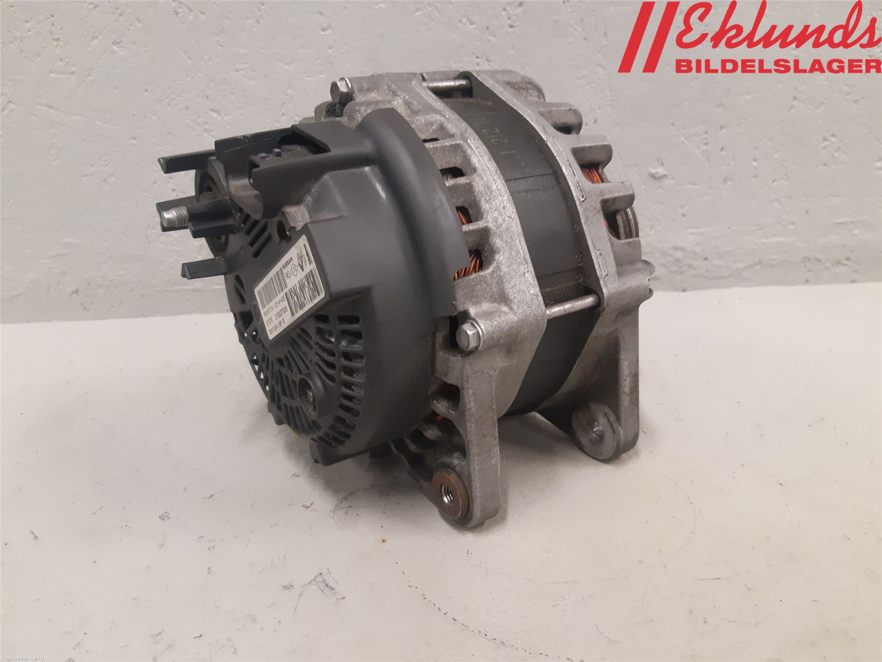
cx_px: 441
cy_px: 331
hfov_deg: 67.3
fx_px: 662
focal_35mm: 26
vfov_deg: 53.1
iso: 250
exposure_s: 1/50
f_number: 1.7
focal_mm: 3.93
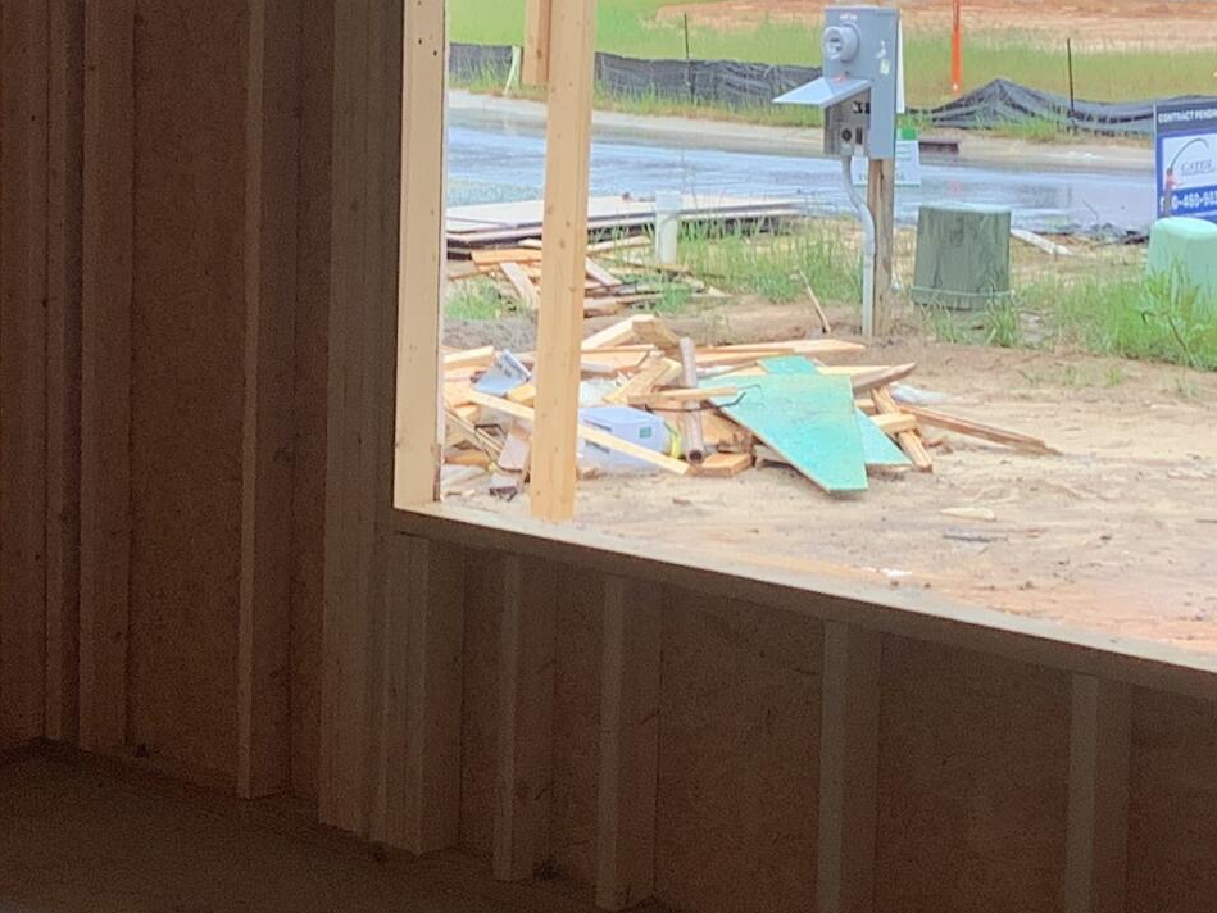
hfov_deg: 19.9
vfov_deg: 15.1
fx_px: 3446
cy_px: 332
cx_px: 281
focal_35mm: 98
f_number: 2.4
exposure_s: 1/100
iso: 25
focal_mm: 3.3
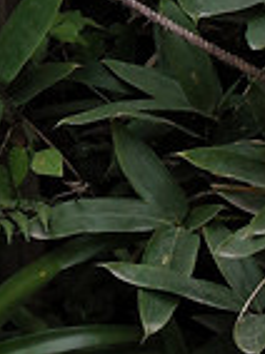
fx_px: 1863
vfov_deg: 9.6
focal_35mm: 182
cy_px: -514
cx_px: -510
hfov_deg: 7.3
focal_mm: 18.3
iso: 800
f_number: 2.8
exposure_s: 1/1250
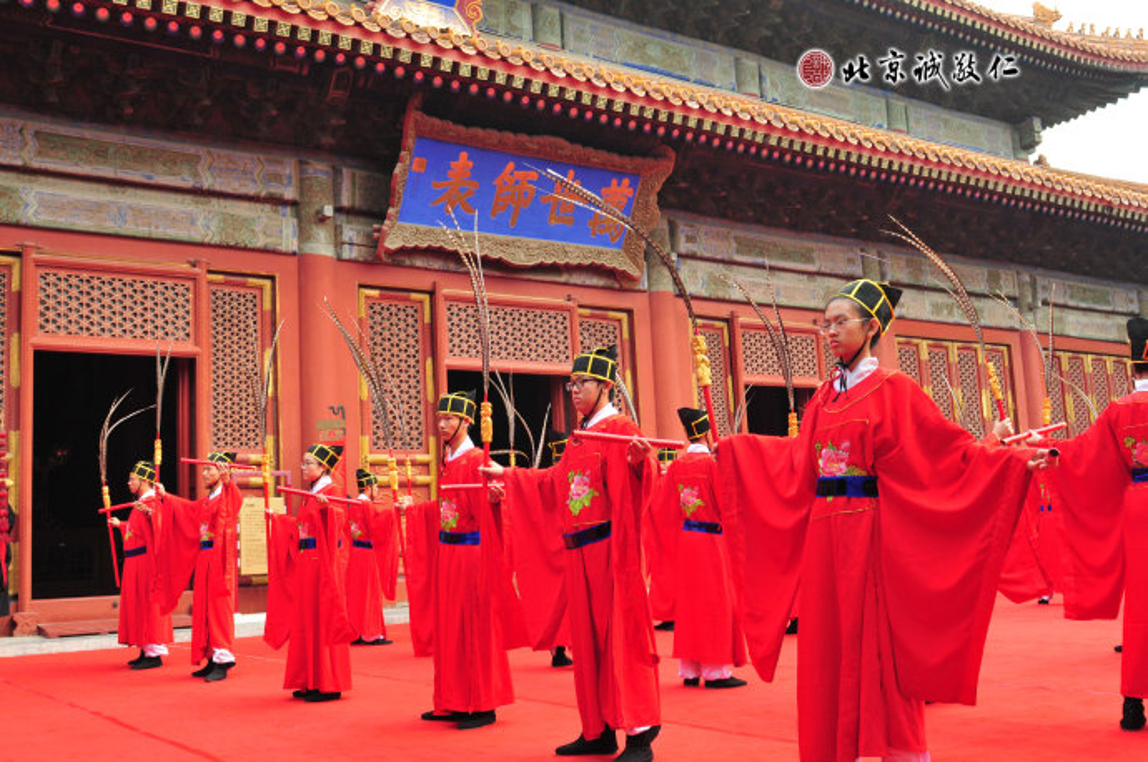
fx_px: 1146
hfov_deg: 53.2
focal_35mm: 36
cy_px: 381
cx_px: 574
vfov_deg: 36.8
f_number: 7.1
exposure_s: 1/200
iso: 500
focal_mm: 24
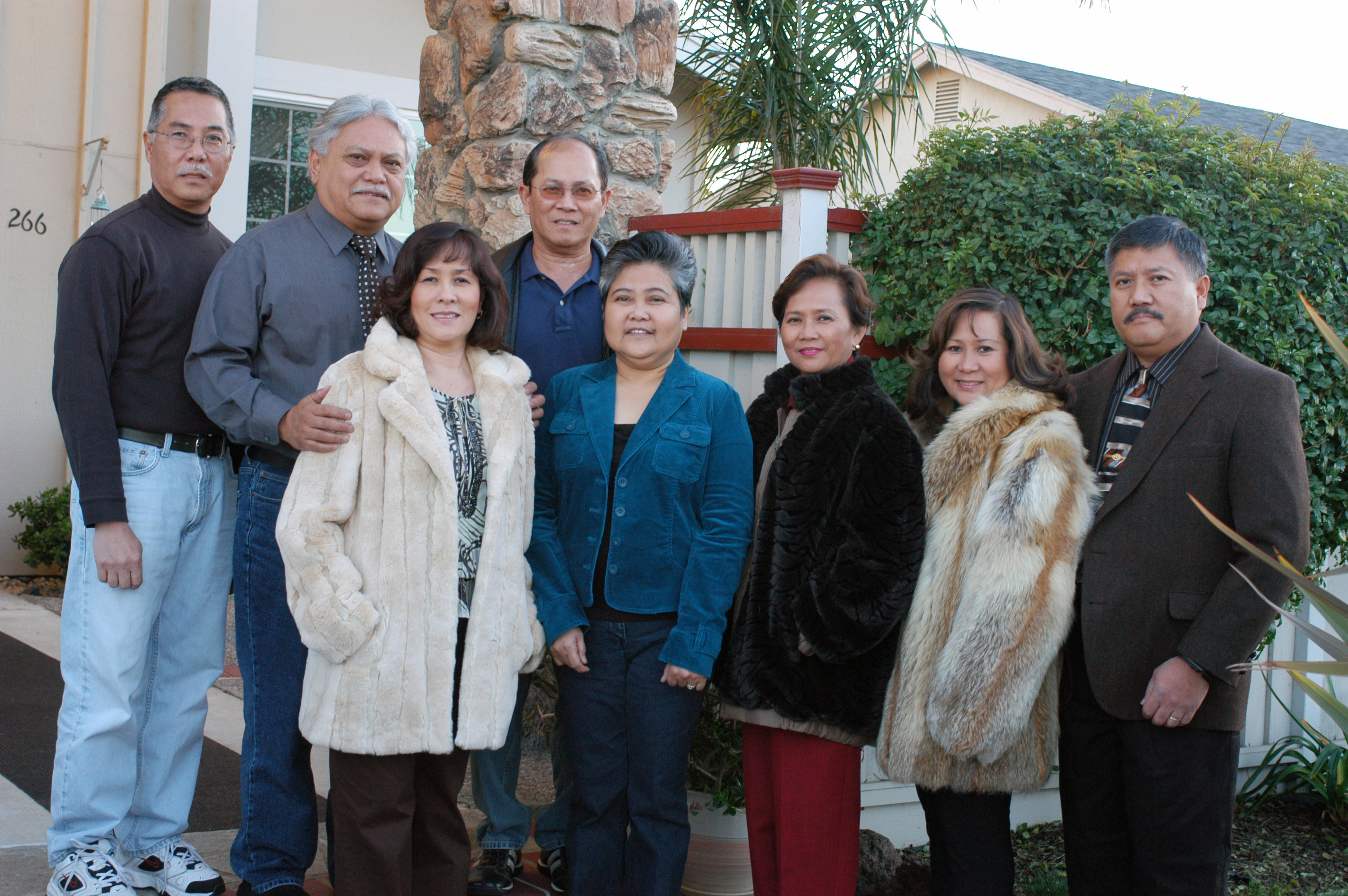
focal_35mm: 51
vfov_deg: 26.4
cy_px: 448
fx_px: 1908
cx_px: 674
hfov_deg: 38.9
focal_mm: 34
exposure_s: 1/80
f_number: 5.6
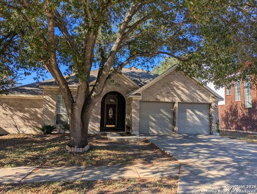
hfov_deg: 69.3
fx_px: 186
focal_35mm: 25
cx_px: 128
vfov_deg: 55.0
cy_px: 97
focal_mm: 5.43
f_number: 1.89
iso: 41
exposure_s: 1/1127
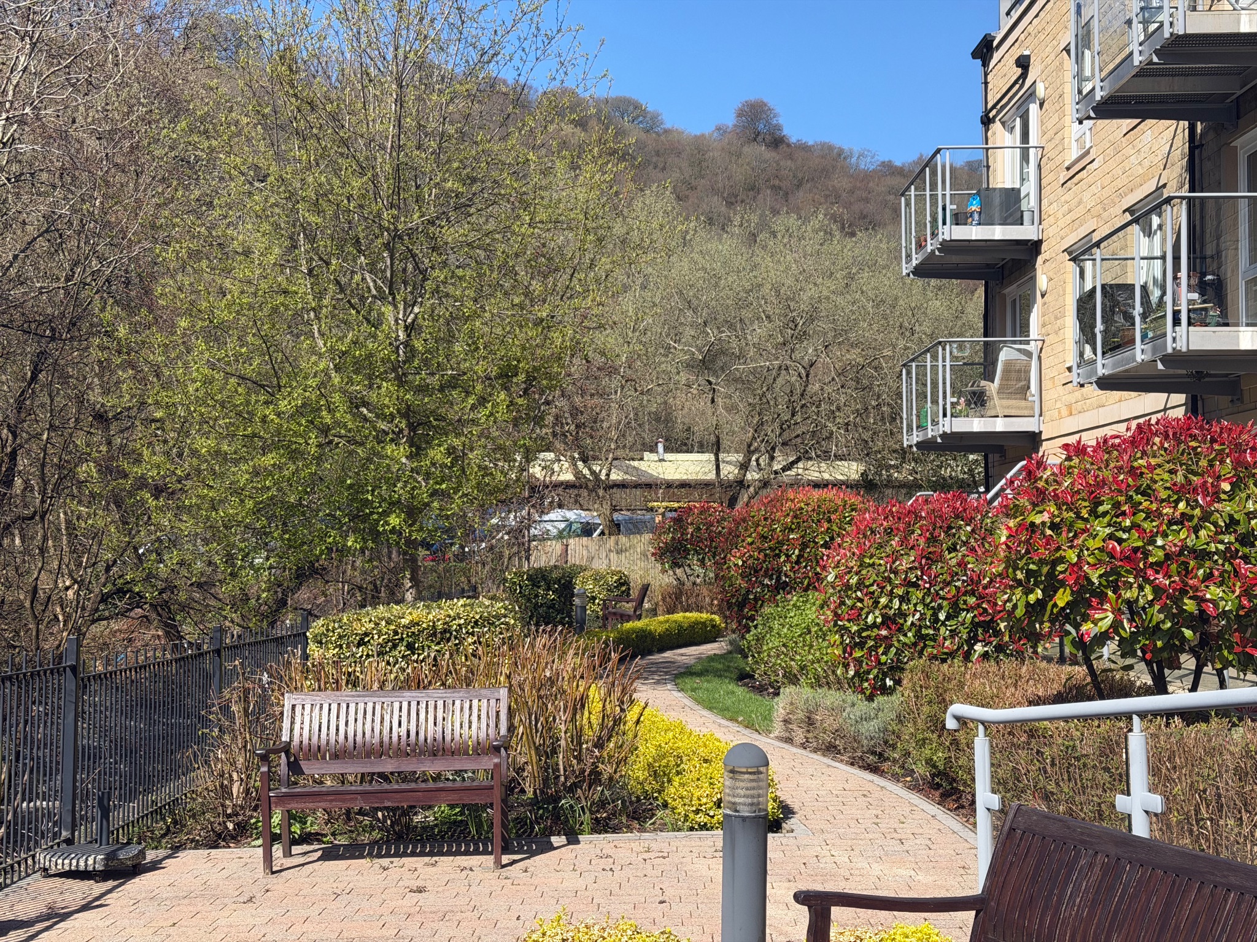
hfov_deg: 39.7
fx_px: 1743
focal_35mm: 48
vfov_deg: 30.3
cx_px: 628
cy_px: 471
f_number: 1.78
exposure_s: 1/3378
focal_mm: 6.76
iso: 64
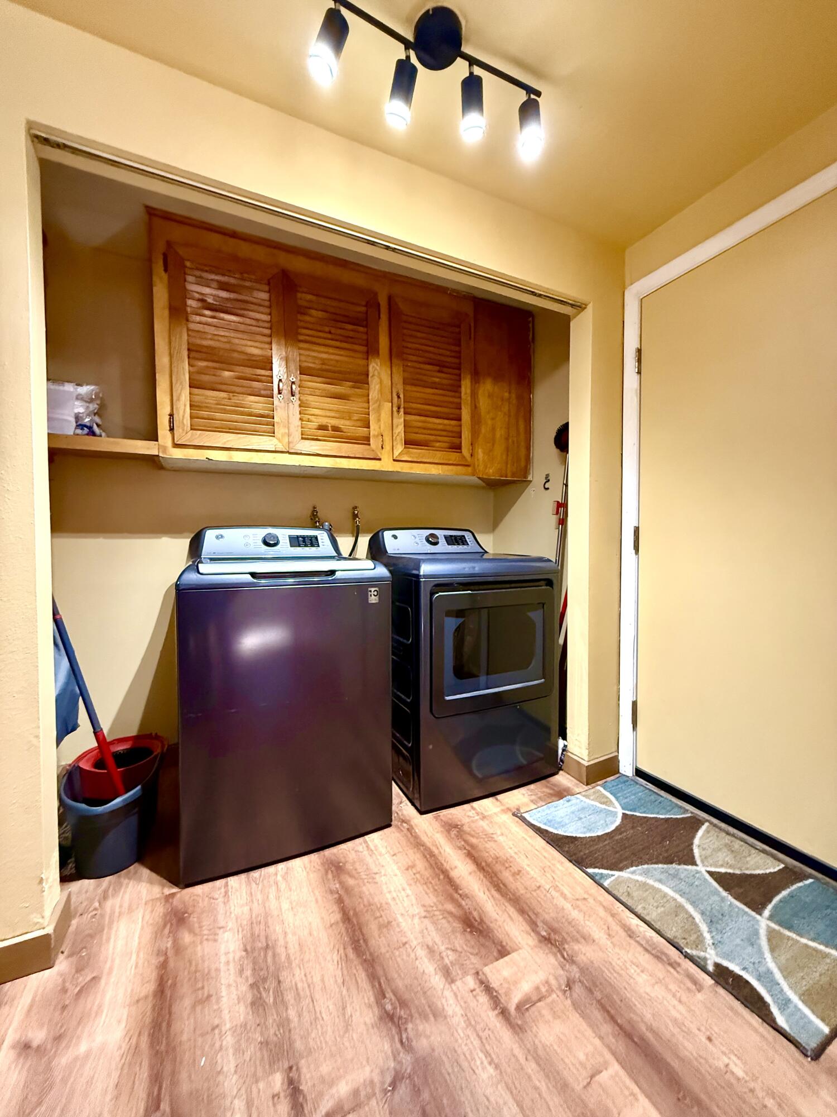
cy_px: 558
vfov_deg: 102.1
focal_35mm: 14
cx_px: 418
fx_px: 451
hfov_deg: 85.7
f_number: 2.2
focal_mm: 2.22
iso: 800
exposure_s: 1/60
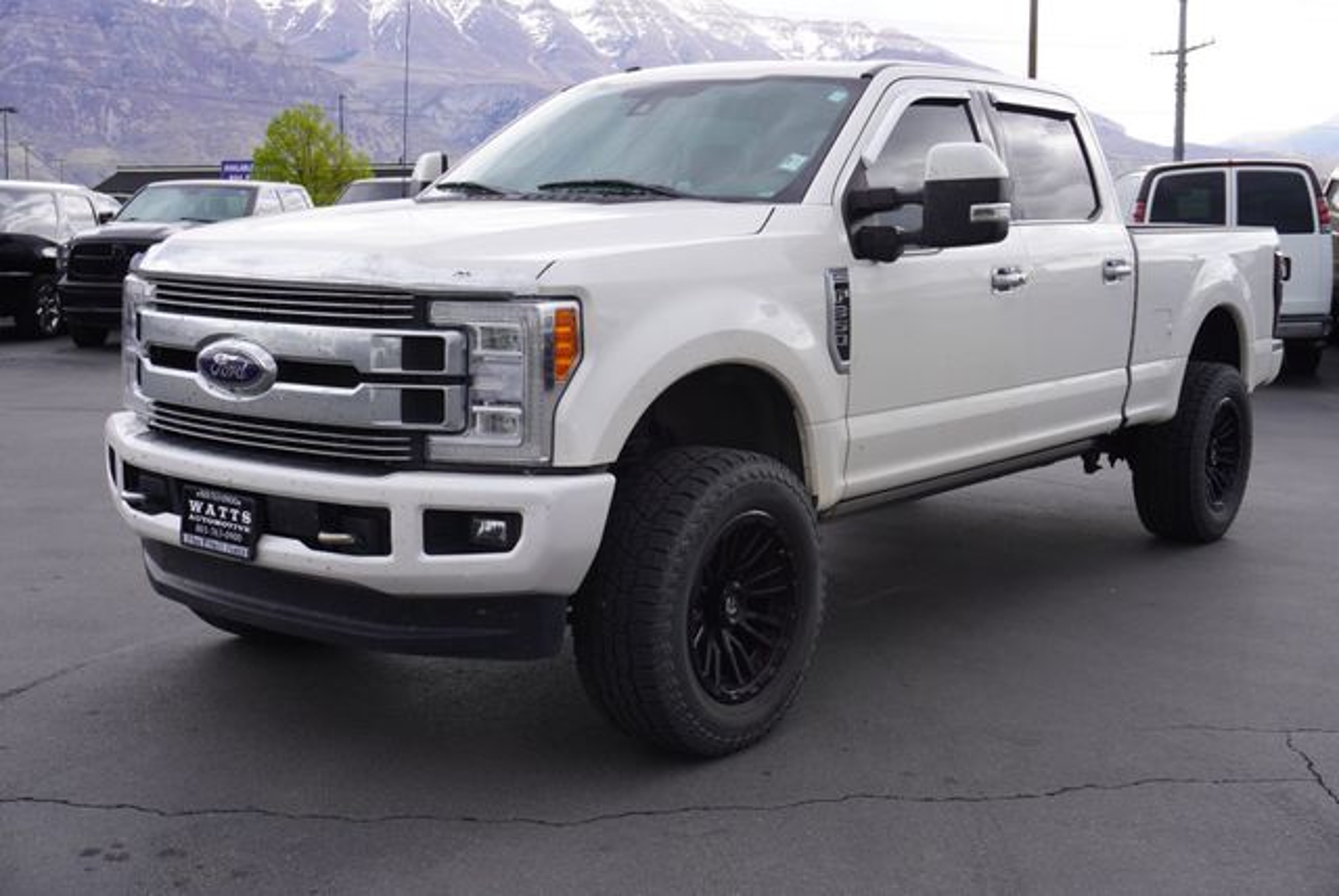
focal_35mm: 42
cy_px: 448
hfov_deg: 46.4
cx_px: 670
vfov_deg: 32.0
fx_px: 1564
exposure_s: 1/100
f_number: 7.1
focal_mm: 28
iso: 100
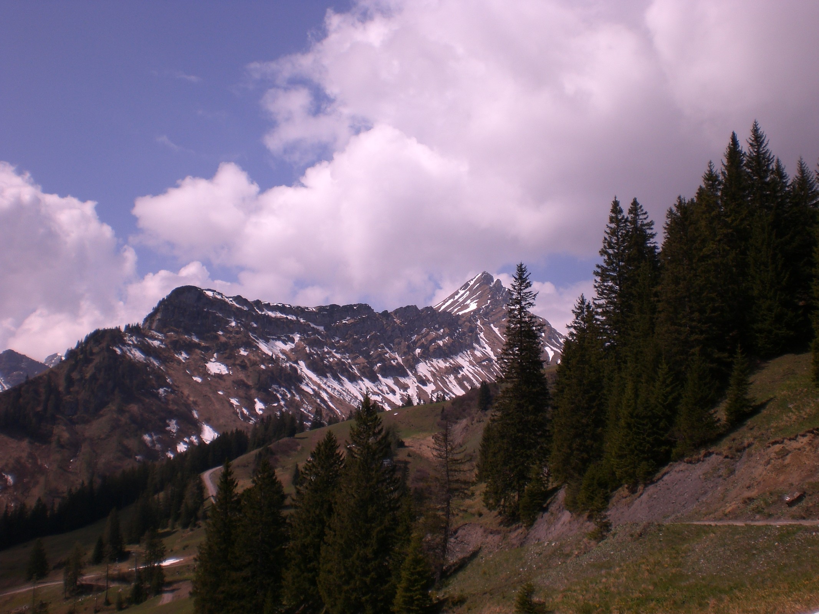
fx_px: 899
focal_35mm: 38
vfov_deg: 37.7
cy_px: 307
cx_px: 410
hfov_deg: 49.0
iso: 50
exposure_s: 1/1000
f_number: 4.4
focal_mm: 6.3
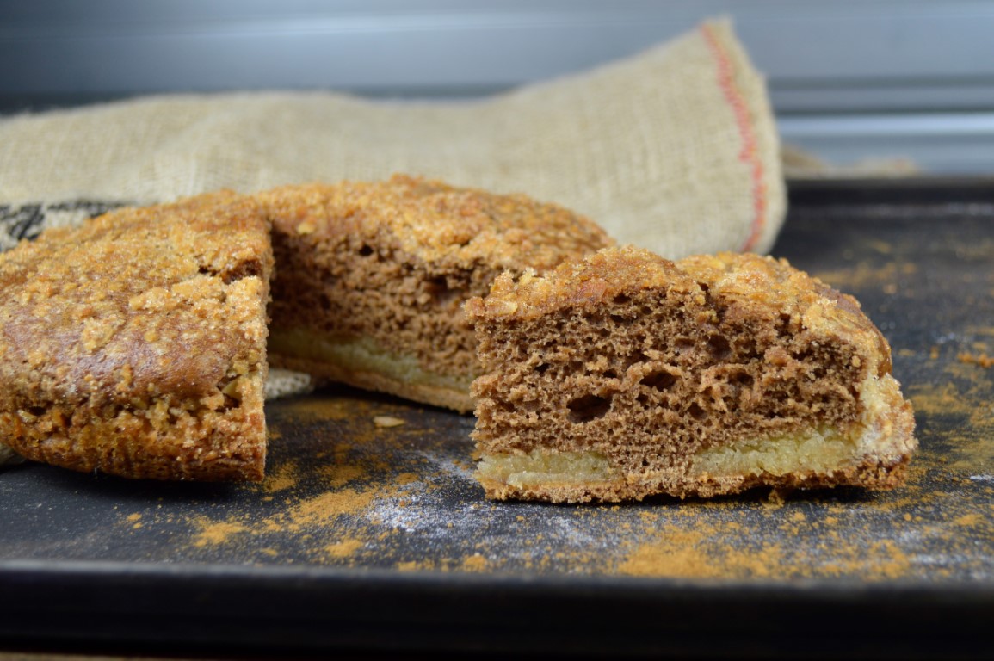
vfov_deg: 31.8
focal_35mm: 42
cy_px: 330
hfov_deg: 46.4
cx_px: 497
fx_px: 1159
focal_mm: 28
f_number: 4.5
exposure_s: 1/30
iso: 200
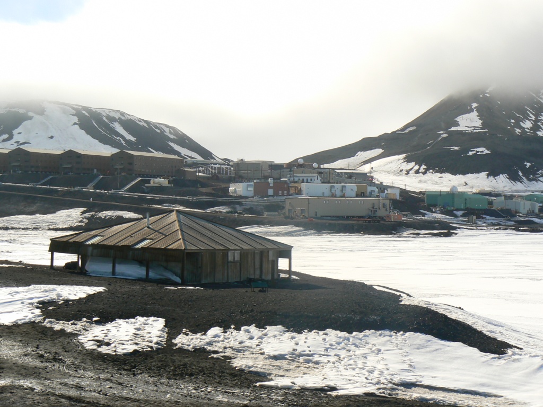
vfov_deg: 23.3
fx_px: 988
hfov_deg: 30.7
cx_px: 272
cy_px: 204
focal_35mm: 63
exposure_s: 1/500
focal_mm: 10.5
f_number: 6.3
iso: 80
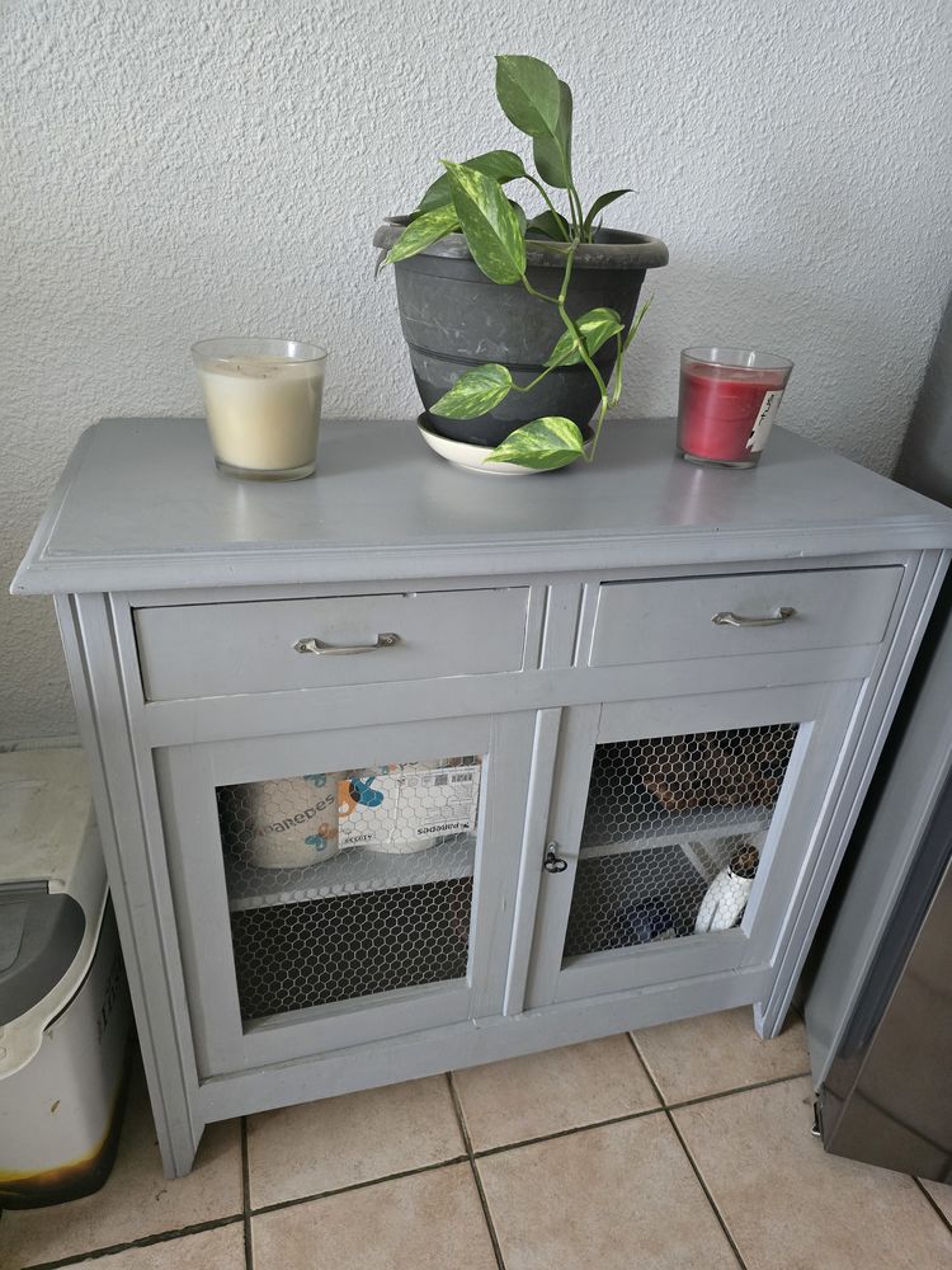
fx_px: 843
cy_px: 635
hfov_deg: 58.9
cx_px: 476
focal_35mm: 23
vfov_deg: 73.9
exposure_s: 1/120
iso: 1000
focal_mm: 6.3
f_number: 1.7
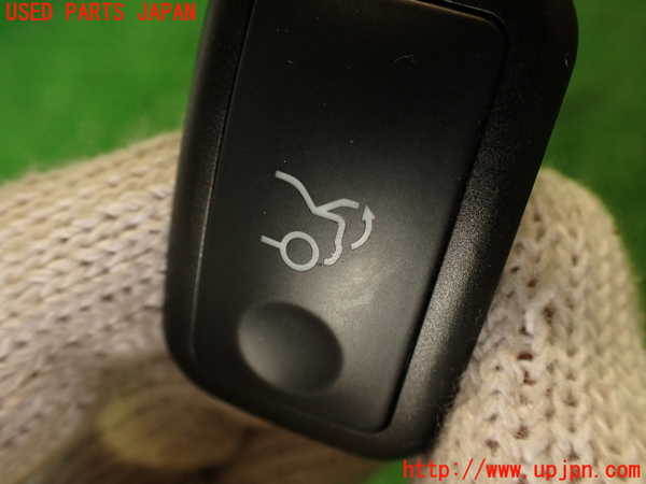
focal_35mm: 32
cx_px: 323
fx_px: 597
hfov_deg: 56.8
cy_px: 242
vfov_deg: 44.2
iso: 200
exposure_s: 1/50
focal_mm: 5.79
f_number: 2.4
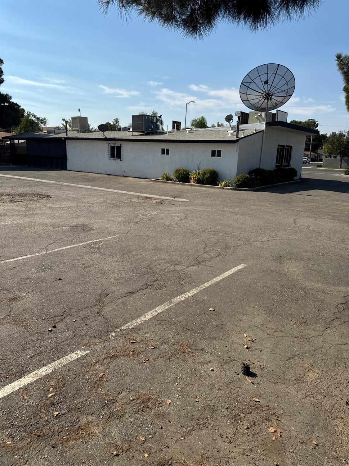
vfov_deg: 71.6
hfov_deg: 56.8
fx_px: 323
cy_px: 233
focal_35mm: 24
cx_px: 174
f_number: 1.78
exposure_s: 1/6410
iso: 80
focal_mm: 6.76
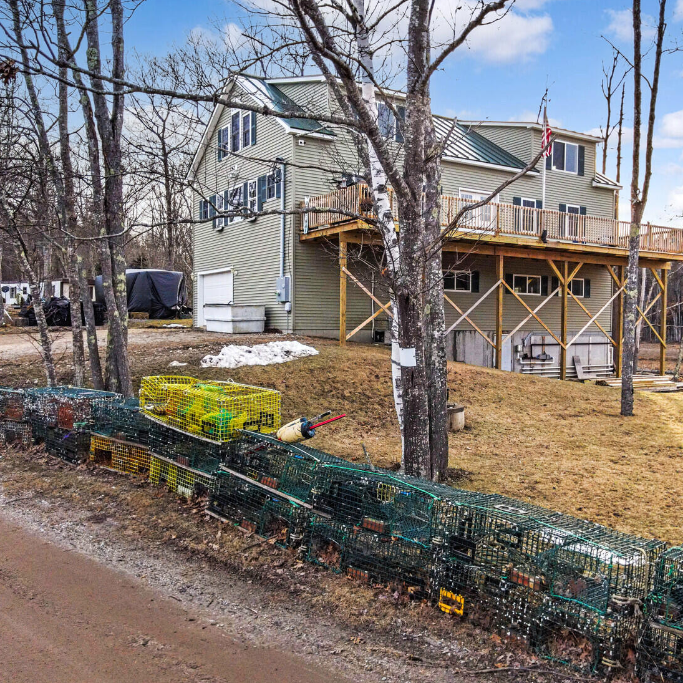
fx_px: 692
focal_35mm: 31
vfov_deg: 52.5
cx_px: 381
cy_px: 350
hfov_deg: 52.4
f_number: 2.8
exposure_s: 1/500
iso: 200
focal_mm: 4.5
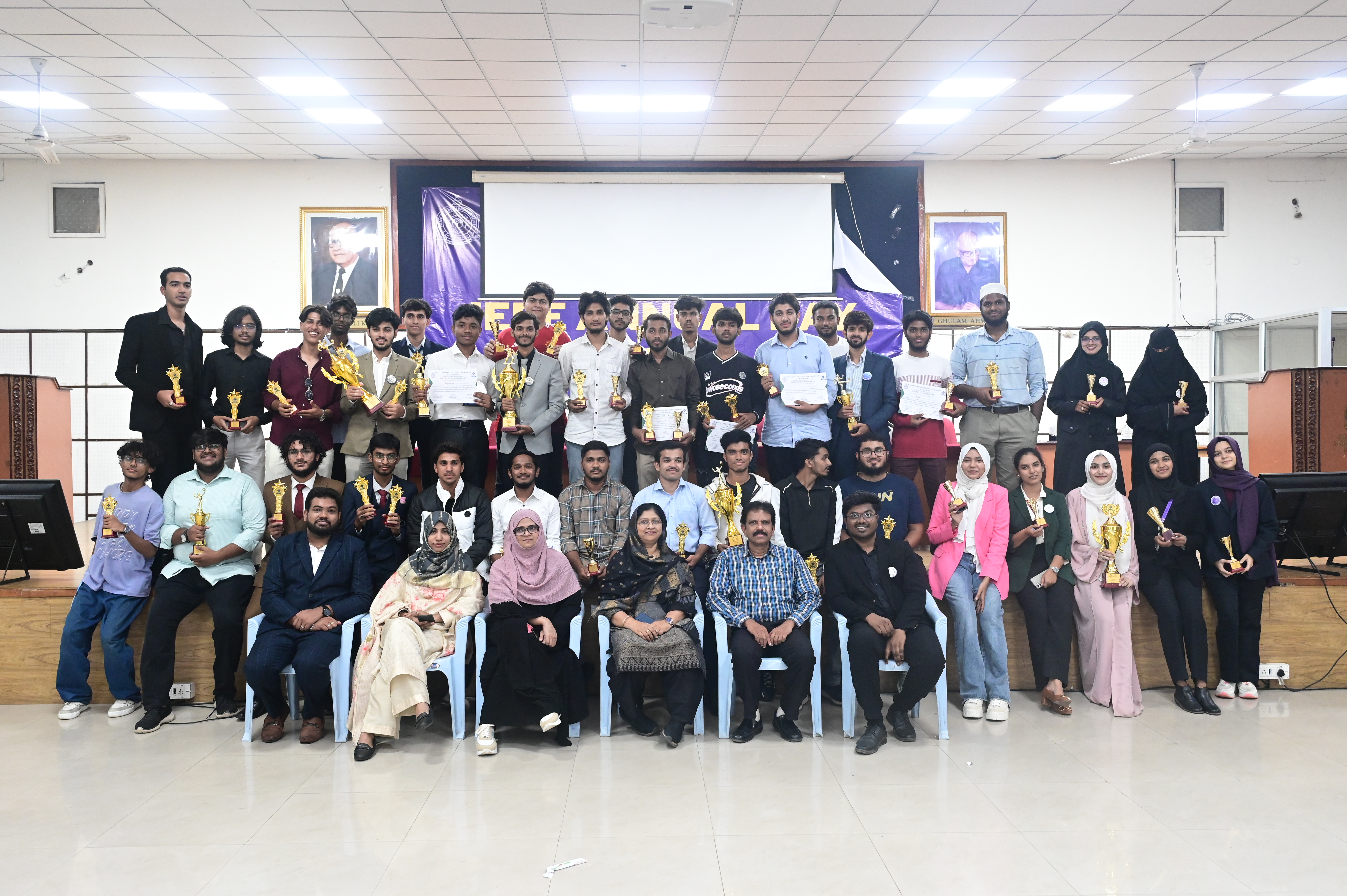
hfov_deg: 63.7
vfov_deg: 44.9
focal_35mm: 29
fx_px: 1084
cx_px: 674
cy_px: 448
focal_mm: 29
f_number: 4.5
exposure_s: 1/125
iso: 5000
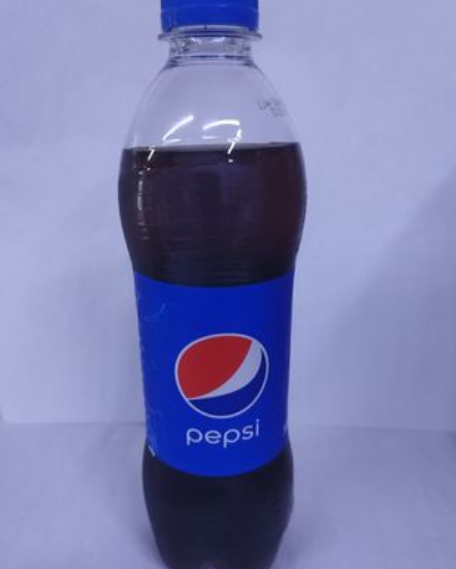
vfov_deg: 62.2
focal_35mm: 28
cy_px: 279
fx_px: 472
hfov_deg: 51.5
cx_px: 229
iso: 698
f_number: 1.9
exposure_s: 1/50
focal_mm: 6.24
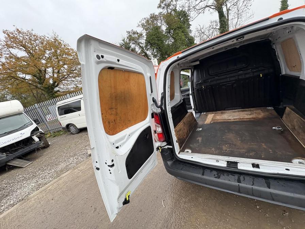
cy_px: 114
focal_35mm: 14
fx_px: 123
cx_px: 152
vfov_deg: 85.7
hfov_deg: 102.1
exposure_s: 1/150
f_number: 2.2
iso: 64
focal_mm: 2.22
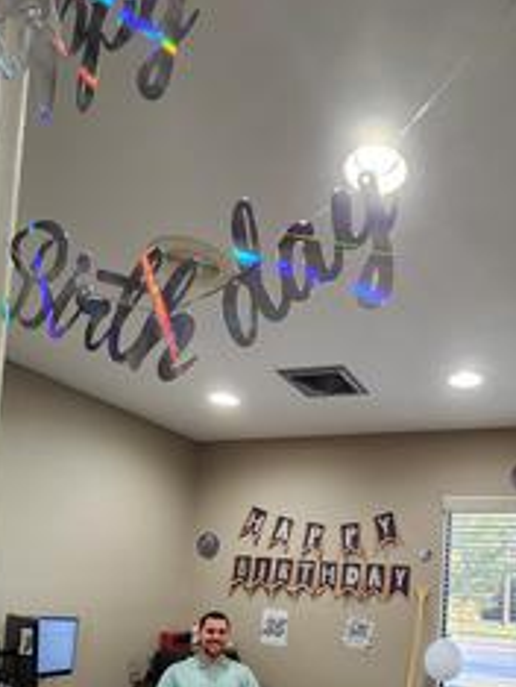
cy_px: 552
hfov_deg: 53.4
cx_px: 361
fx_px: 496
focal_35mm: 25
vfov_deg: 63.2
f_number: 2.2
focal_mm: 2.2
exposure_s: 1/60
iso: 250
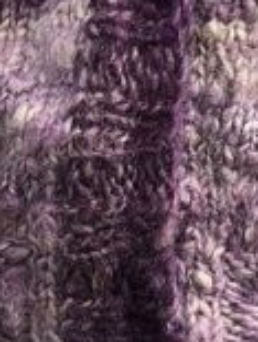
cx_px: 71
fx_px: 2039
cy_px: -82
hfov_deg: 7.2
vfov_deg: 9.4
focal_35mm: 206
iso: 20
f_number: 2.2
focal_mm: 2.87
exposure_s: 1/121
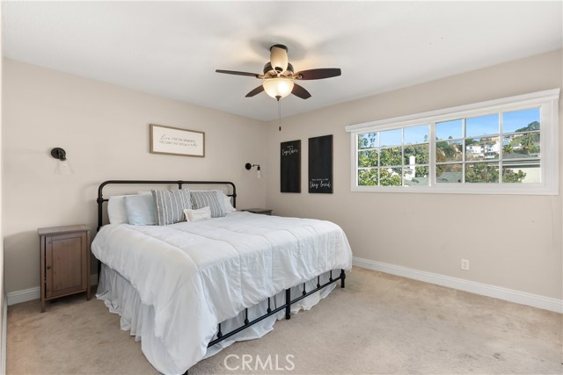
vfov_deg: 73.8
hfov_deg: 96.7
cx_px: 282
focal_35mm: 16
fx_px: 250
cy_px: 188
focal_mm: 16
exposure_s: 1/5
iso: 640
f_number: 9
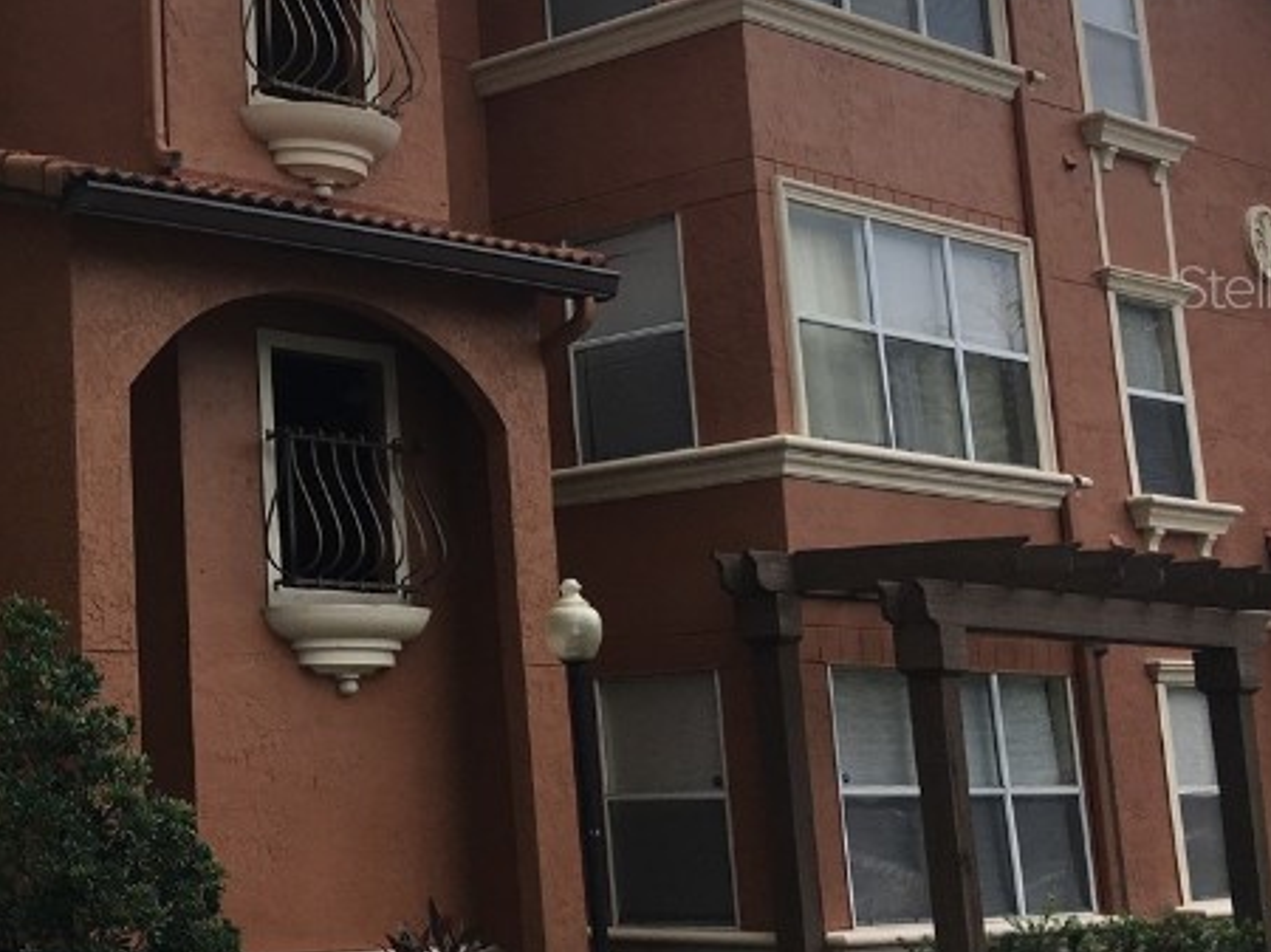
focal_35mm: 66
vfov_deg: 22.1
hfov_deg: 27.7
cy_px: 285
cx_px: -3
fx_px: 2422
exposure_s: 1/1570
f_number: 2.2
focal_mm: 4.15
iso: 25
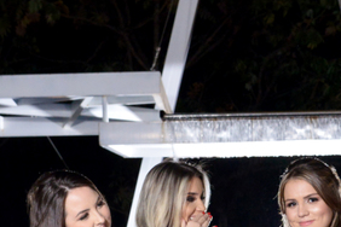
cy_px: 353
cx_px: 252
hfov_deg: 15.5
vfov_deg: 10.0
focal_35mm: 132
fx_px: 1250
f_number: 6.3
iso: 2200
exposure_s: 1/60
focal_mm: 31
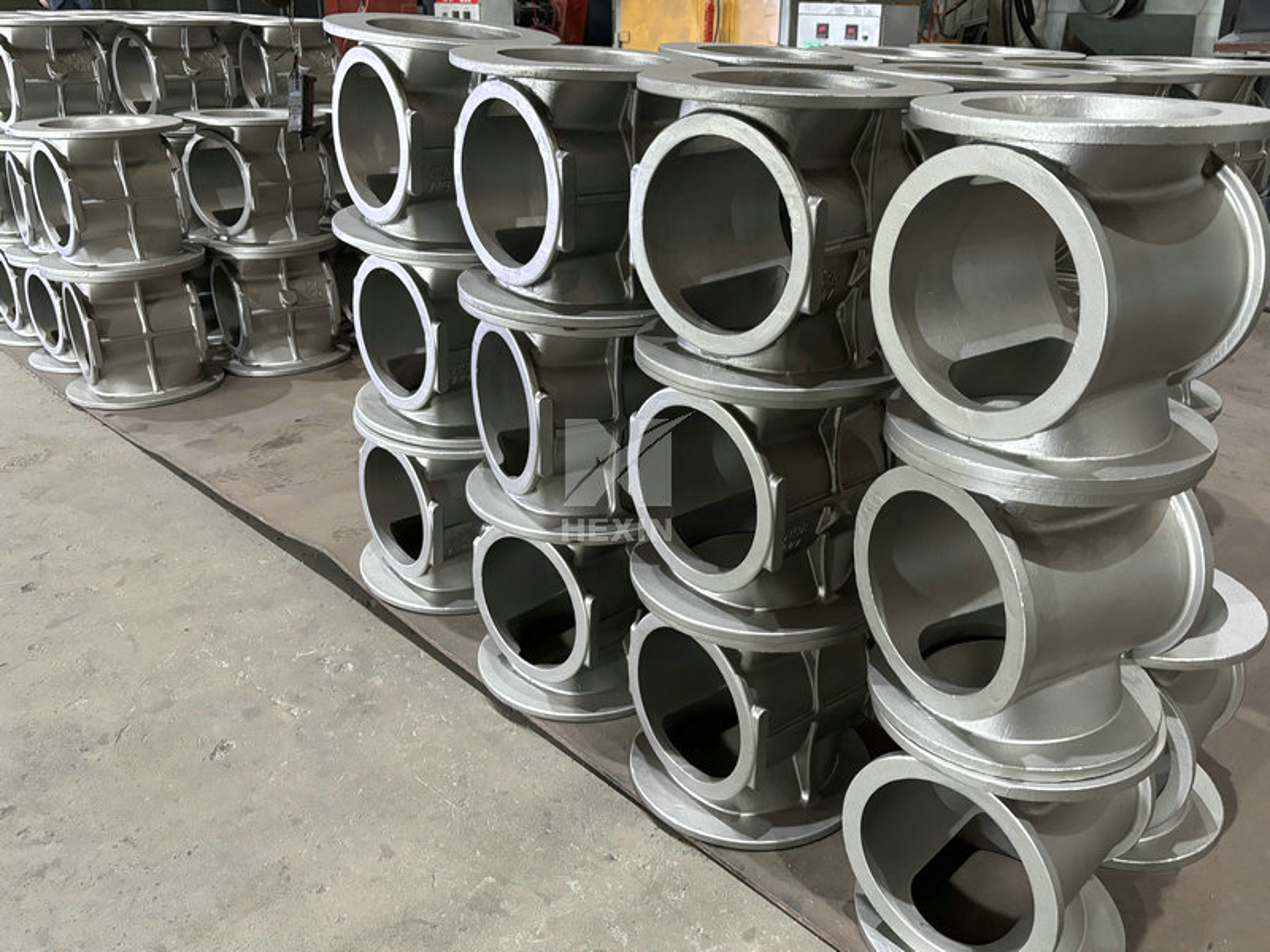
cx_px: 635
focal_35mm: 26
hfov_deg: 67.3
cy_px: 476
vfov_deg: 53.1
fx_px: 954
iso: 500
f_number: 1.6
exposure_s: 1/50
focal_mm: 5.96
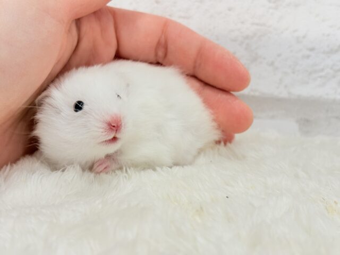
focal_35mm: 52
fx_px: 511
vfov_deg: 28.0
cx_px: 170
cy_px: 128
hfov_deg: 36.8
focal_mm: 5.96
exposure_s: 1/50
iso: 40
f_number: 1.6
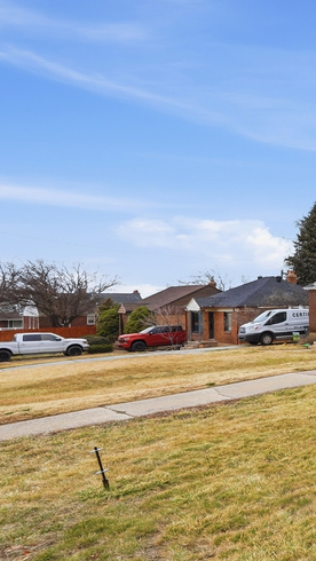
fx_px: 521
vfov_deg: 56.6
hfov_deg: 21.2
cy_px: 300
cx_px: 579
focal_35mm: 35
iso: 250
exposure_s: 1/1600
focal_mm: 16
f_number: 9
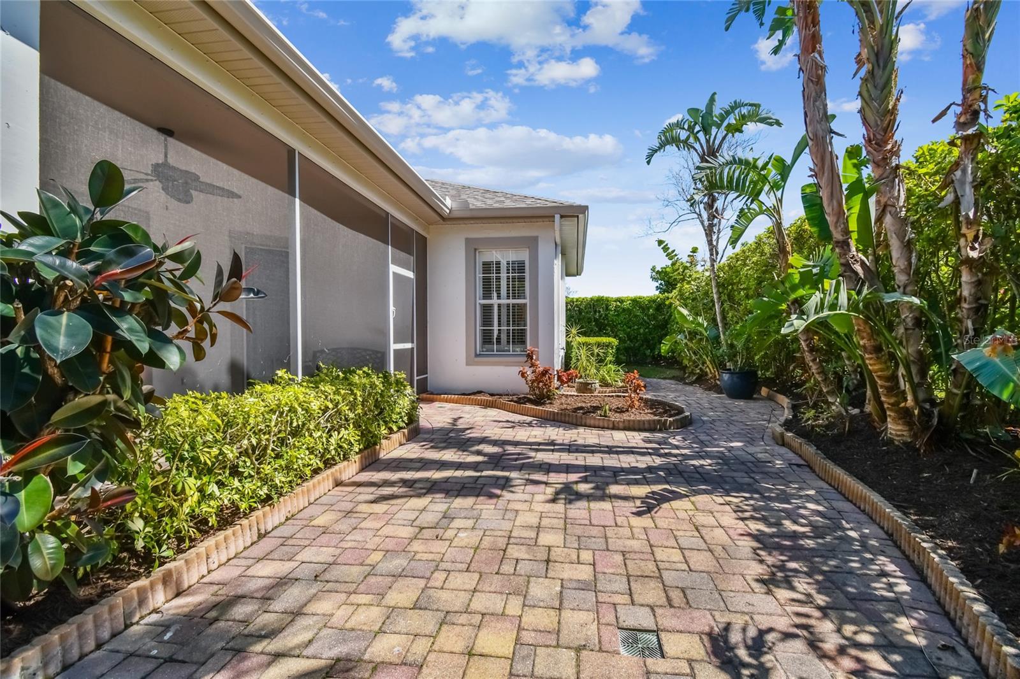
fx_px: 425
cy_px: 340
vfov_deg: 77.3
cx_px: 510
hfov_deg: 100.4
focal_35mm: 15
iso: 100
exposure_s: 1/125
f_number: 7.1
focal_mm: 10
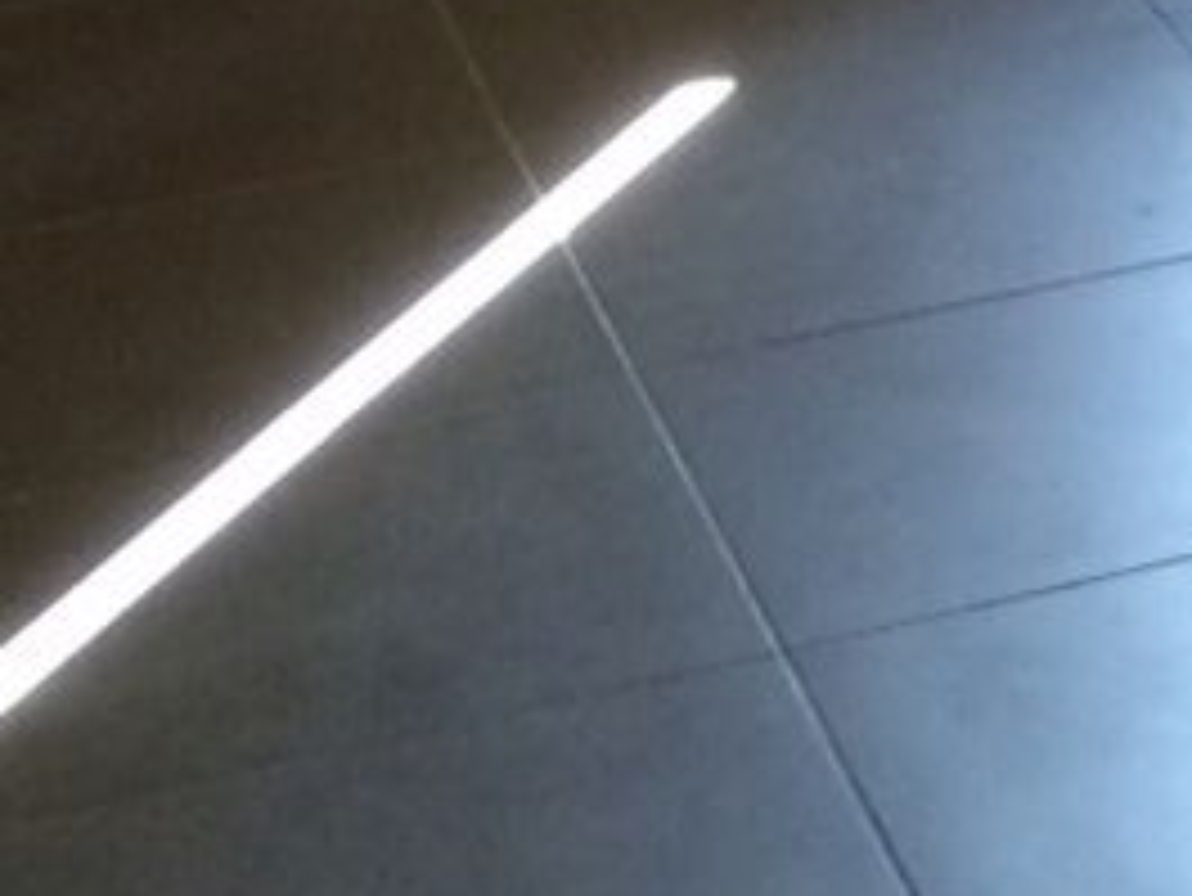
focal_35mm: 175
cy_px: -1175
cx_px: 2951
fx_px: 6029
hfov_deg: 9.8
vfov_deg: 7.9
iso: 160
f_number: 2.2
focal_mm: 4.15
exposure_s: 1/33
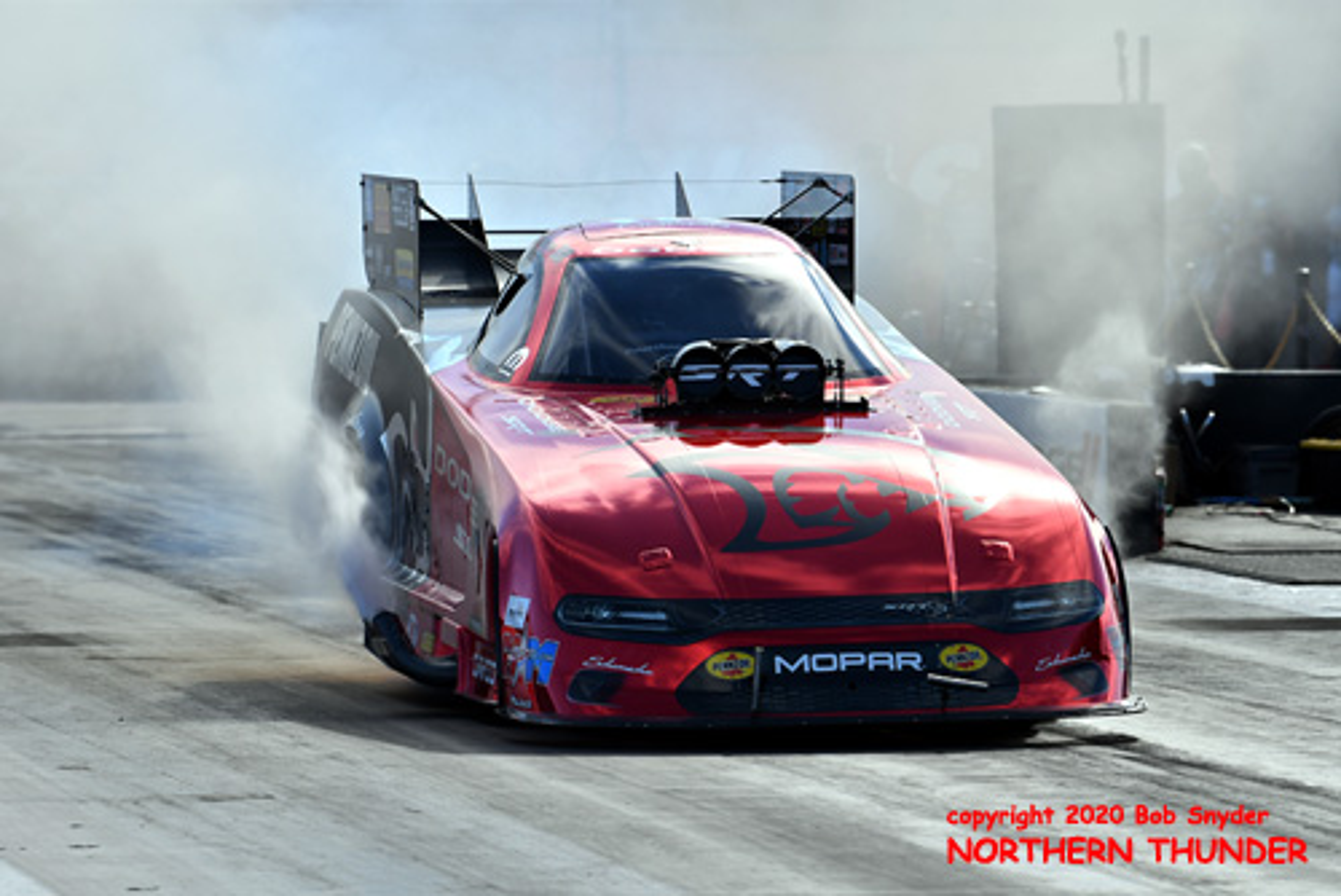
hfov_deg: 6.9
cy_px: 448
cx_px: 670
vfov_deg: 4.6
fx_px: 11181
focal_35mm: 300
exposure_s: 1/800
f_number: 5.6
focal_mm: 200
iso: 160
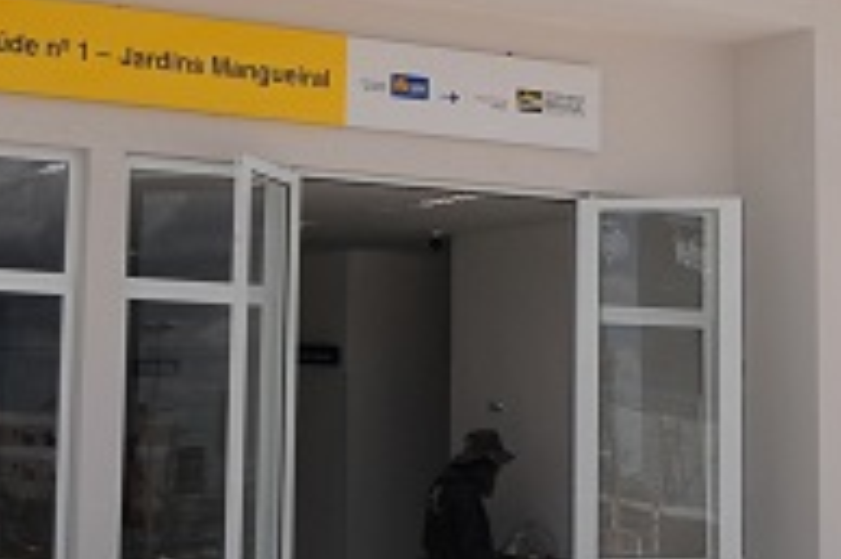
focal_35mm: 108
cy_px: 11
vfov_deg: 12.5
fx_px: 2521
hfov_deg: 18.7
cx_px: 685
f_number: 5.6
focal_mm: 20
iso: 200
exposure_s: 1/1000
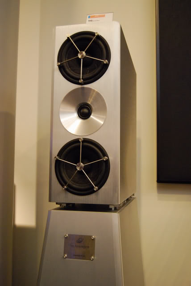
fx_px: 310
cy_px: 143
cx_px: 96
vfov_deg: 49.5
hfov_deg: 34.3
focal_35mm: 39
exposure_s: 1/25
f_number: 4.2
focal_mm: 26
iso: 1600
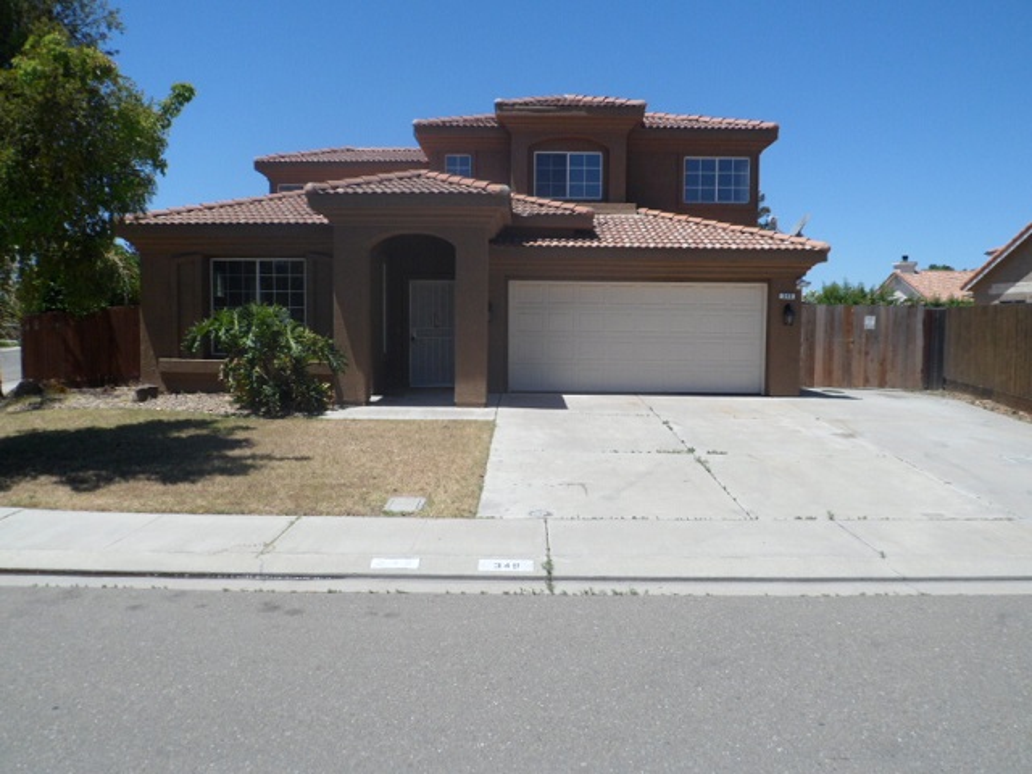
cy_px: 387
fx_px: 805
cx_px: 516
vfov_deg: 51.4
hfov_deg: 65.3
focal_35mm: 27
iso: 80
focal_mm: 4.9
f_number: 9.2
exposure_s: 1/180
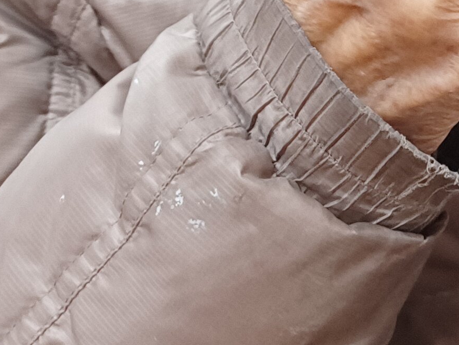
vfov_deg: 12.7
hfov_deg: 16.3
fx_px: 1512
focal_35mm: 114
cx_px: 598
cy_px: -71
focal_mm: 4.6
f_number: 1.8
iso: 320
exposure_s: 1/30
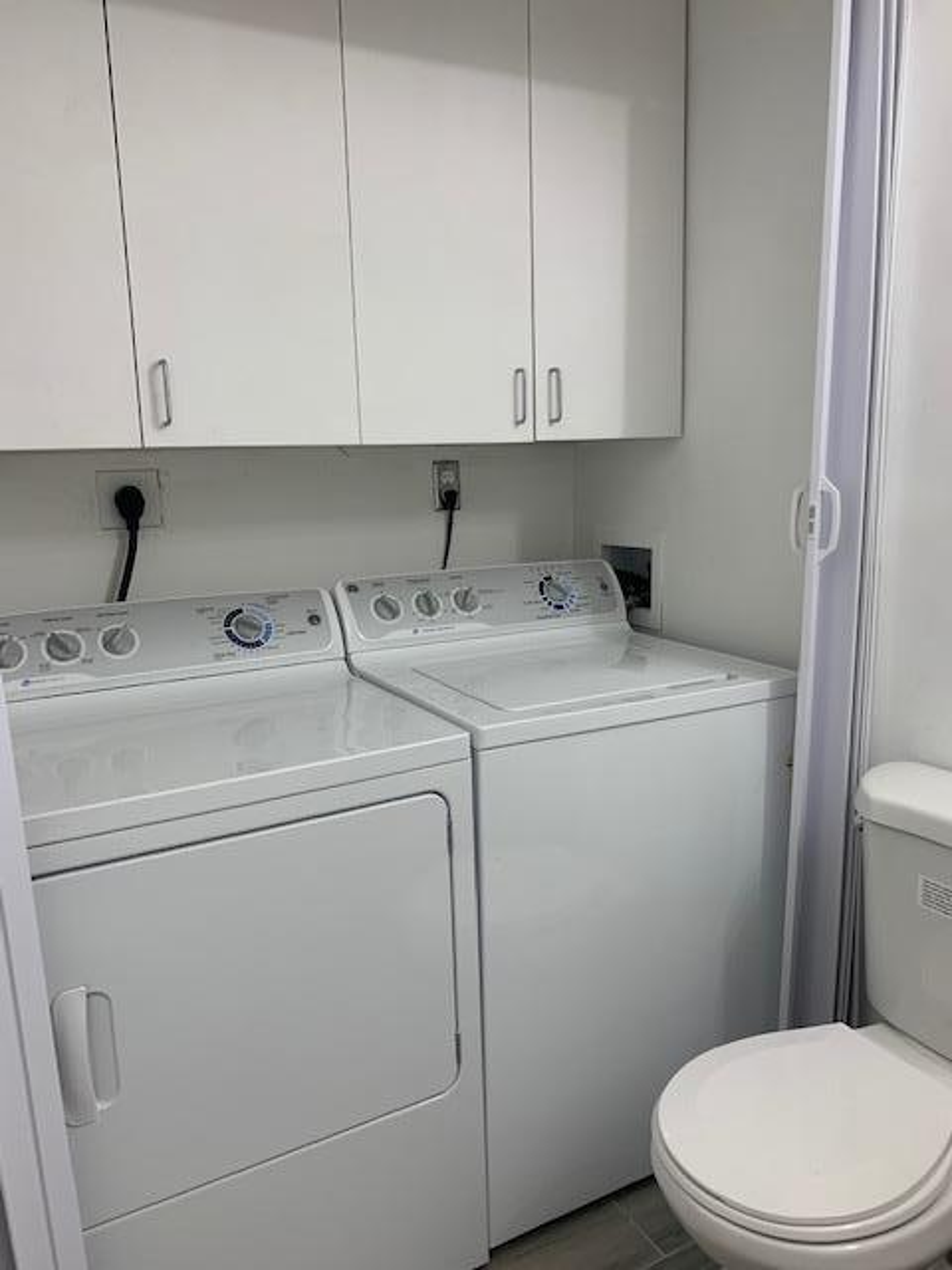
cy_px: 635
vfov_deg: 67.3
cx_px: 476
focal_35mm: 26
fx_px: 953
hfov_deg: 53.1
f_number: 1.8
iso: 100
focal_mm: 4.25
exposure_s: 1/120
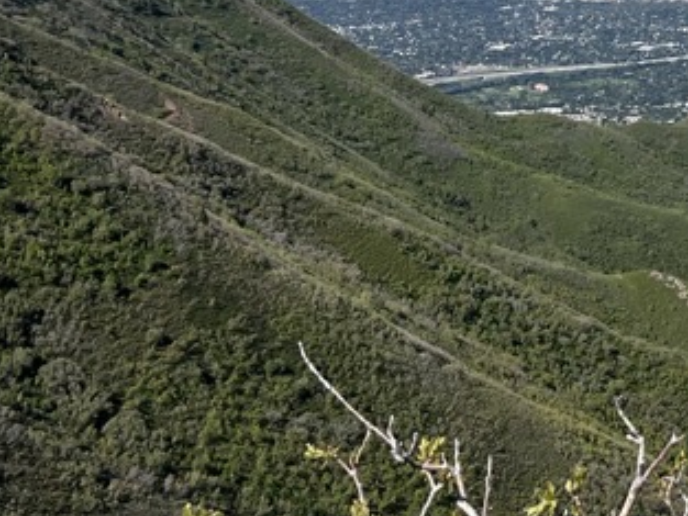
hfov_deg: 20.4
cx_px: 967
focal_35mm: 85
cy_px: -81
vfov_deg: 16.7
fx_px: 1690
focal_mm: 5.1
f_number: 1.6
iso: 50
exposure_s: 1/5319
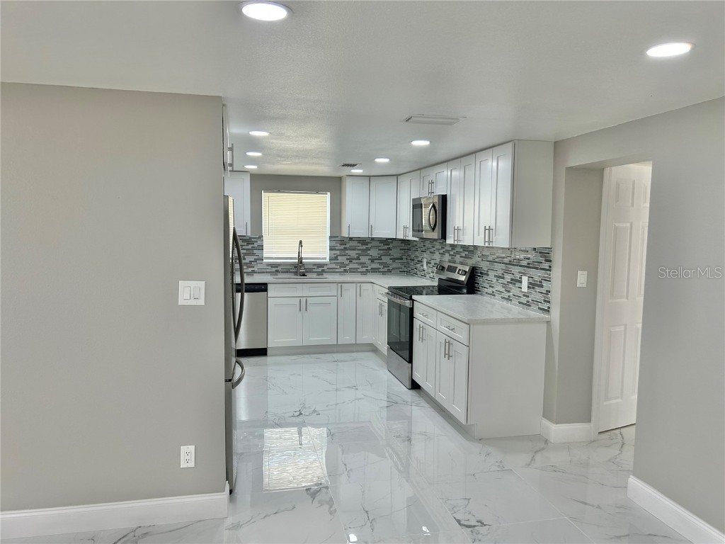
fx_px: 545
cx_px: 362
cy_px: 272
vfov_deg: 53.1
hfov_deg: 67.3
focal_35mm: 26
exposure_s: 1/161
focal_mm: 5.7
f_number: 1.5
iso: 50
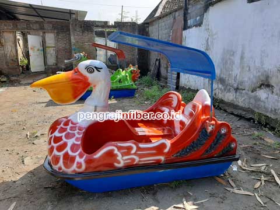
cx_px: 140
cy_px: 105
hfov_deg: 65.3
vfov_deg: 51.4
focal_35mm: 27
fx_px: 218
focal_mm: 3.93
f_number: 1.7
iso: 40
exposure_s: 1/654
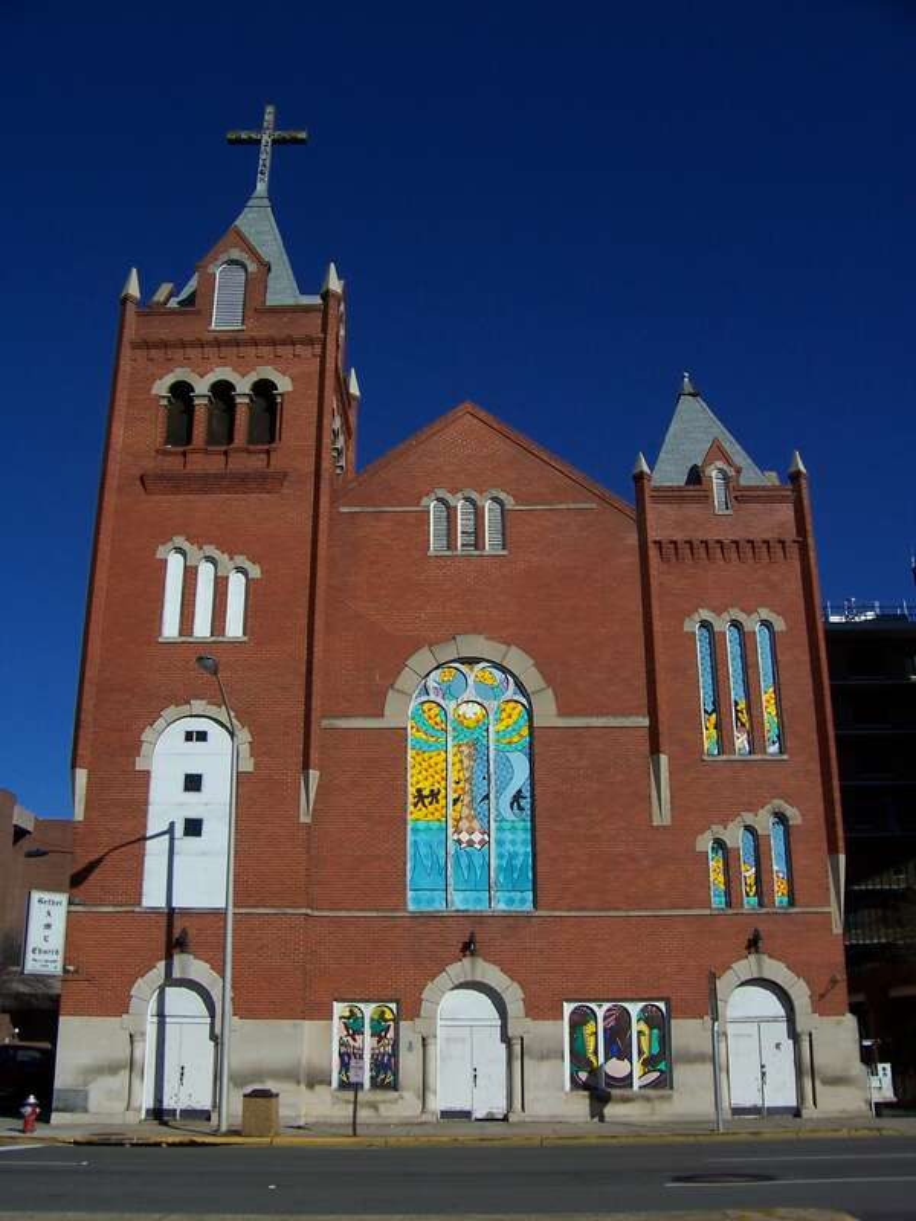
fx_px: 1200
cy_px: 610
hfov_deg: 41.8
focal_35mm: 34
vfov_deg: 54.0
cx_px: 458
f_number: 5.6
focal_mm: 5.6
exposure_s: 1/1000
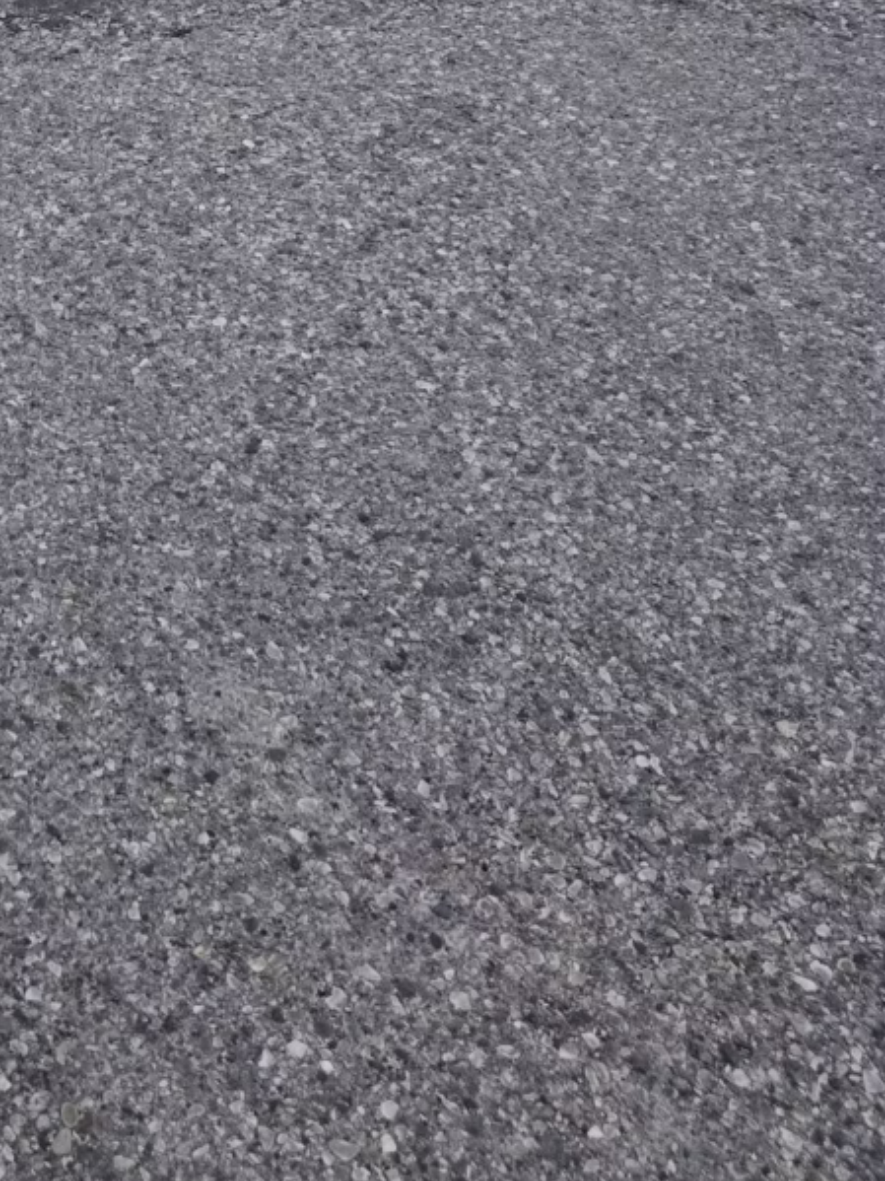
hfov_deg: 24.0
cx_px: 47
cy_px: -225
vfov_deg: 28.6
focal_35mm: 59
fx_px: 2012
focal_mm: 6.3
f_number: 1.7
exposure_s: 1/120
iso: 1000
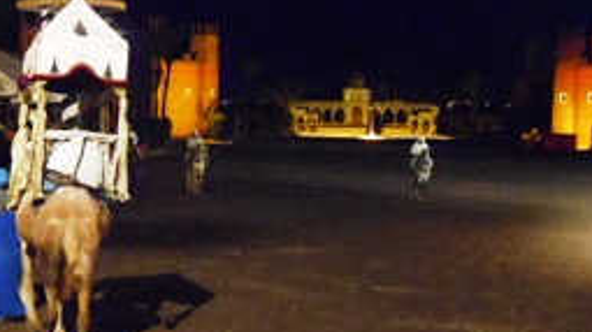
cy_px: 158
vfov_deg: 18.5
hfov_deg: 31.9
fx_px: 1020
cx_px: 158
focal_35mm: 65
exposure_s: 1/8
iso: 800
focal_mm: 6.81
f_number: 3.5
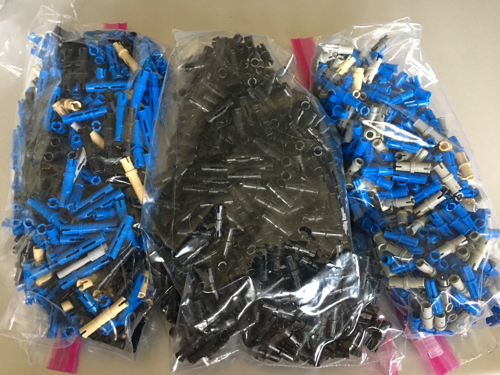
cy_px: 188
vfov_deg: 48.2
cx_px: 250
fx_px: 419
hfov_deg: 61.7
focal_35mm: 29
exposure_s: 1/10
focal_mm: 4.15
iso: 100
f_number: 2.2
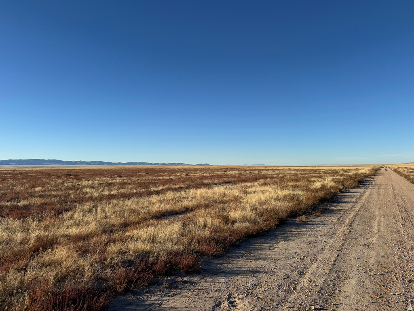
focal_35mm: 24
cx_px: 207
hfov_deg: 71.6
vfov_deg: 56.8
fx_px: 287
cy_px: 156
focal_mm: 6.76
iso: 80
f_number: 1.78
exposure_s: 1/5348
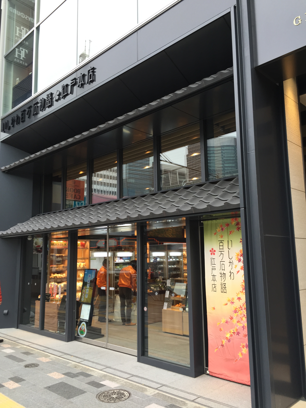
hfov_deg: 48.2
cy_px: 204
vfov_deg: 61.7
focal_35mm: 29
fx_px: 342
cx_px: 153
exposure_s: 1/60
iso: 32
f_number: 2.2
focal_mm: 4.15
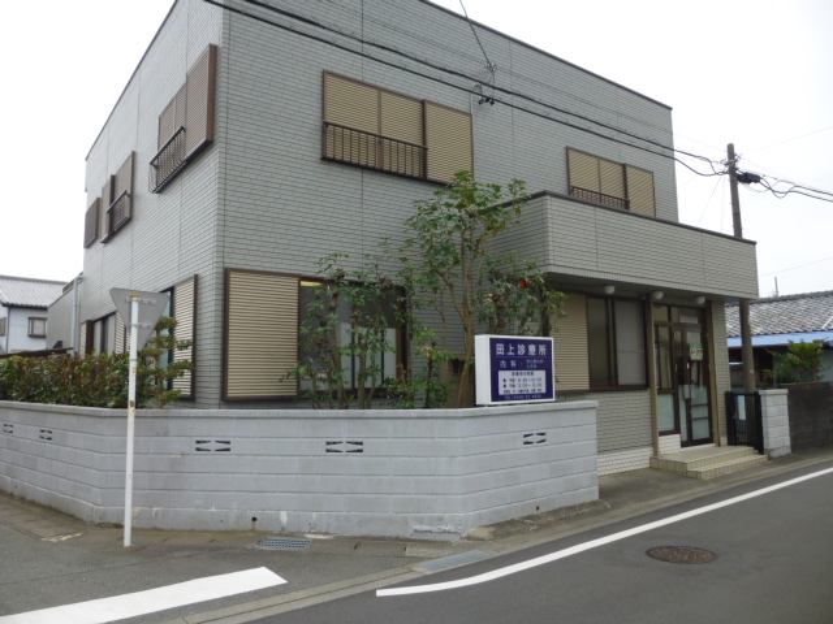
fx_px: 602
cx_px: 416
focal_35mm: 25
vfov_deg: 54.9
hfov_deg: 69.4
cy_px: 312
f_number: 3.1
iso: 100
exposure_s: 1/640
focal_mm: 4.5
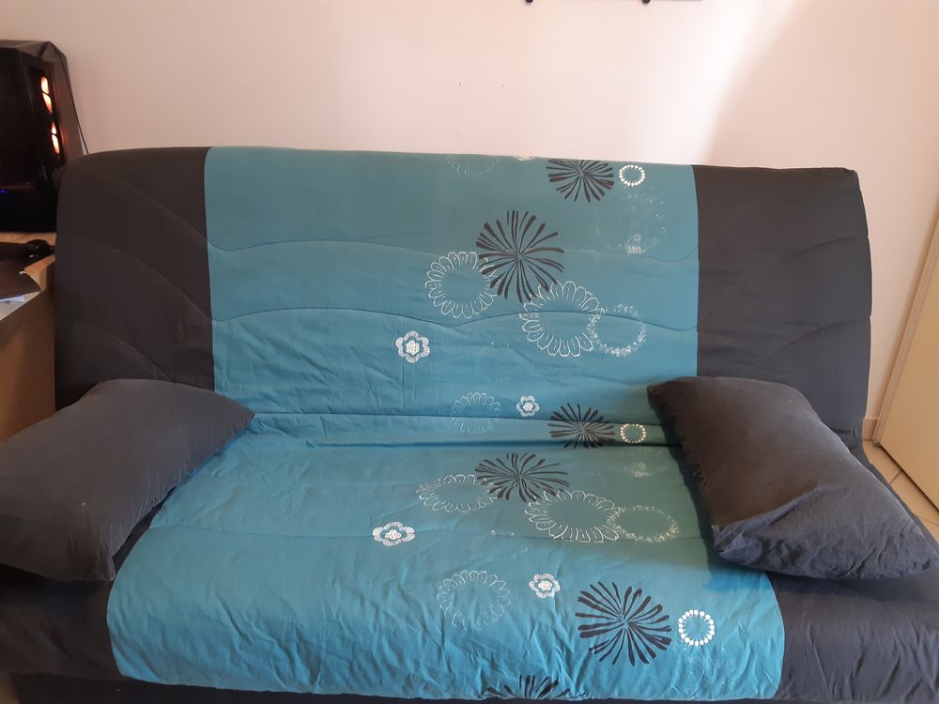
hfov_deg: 67.3
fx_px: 705
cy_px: 352
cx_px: 470
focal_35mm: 26
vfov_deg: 53.1
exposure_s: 1/25
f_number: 1.7
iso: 250
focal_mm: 3.92
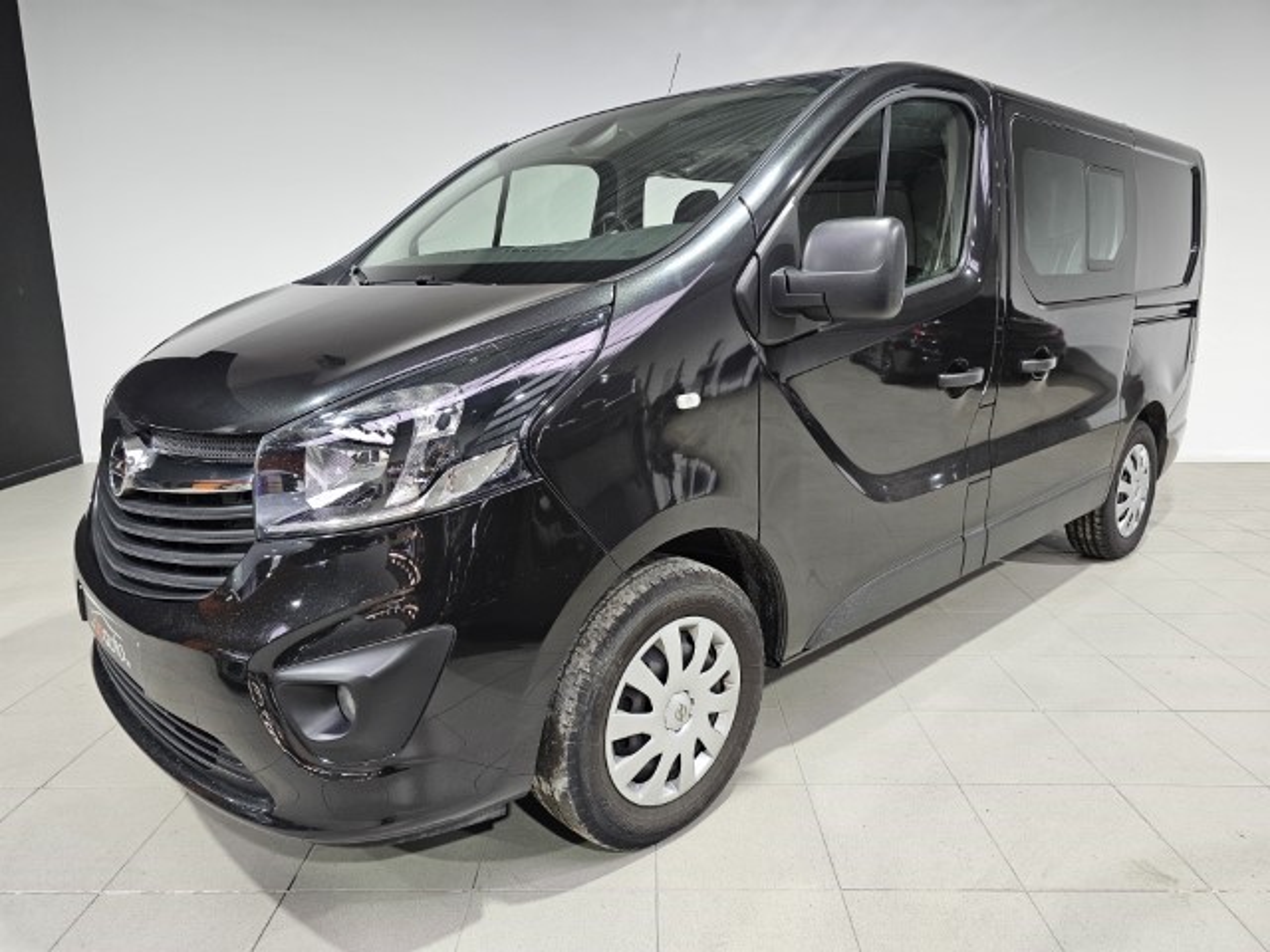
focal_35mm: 23
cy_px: 476
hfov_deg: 73.9
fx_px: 844
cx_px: 635
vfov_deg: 58.9
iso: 200
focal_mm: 6.3
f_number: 1.7
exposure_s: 1/100
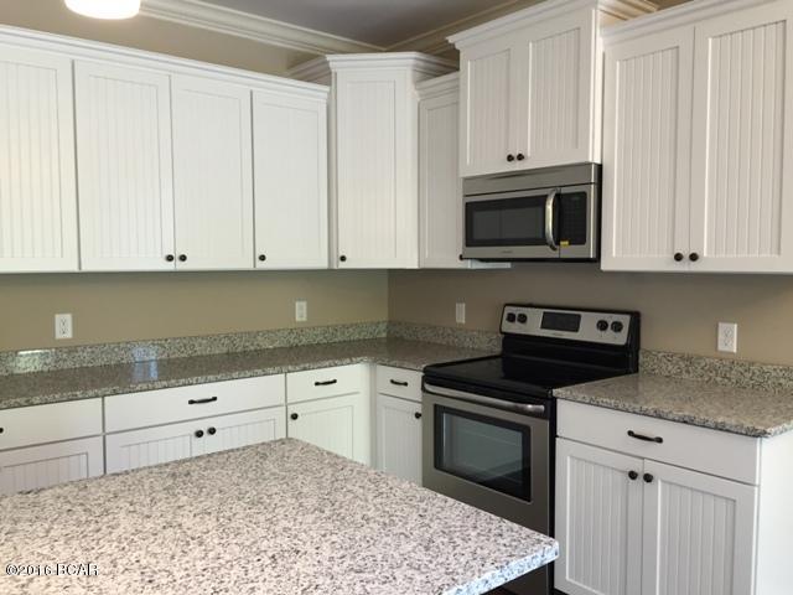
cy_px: 298
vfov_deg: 48.2
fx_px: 664
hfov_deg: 61.7
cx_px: 396
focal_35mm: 29
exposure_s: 1/30
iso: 100
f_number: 2.2
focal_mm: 4.15
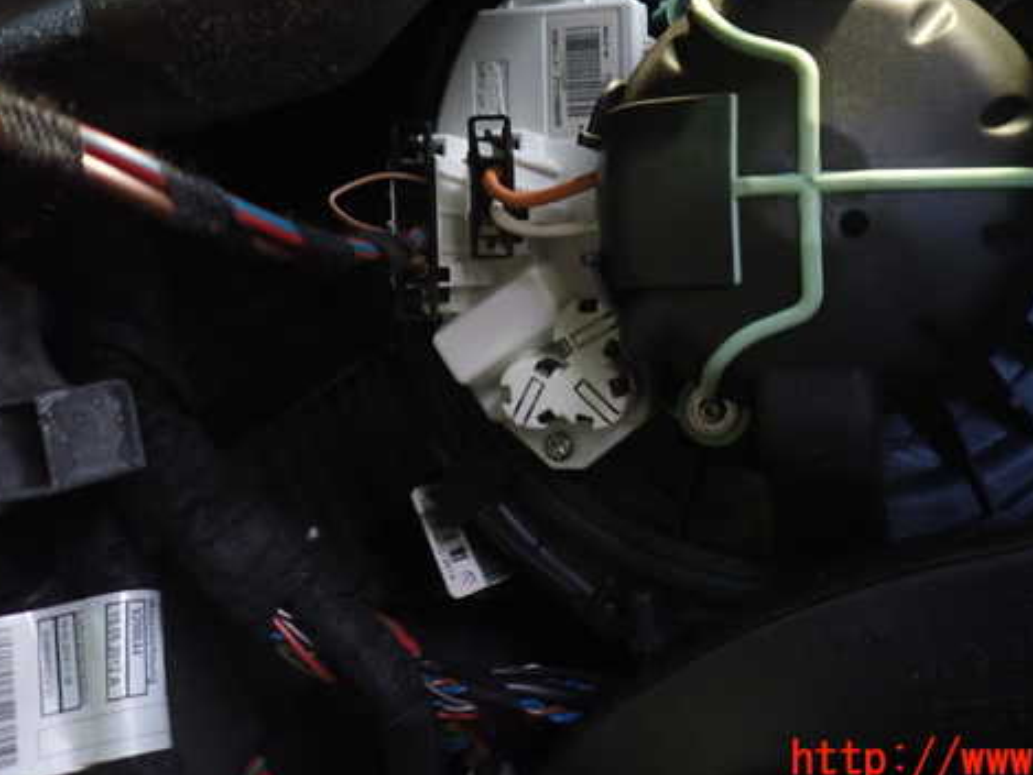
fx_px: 955
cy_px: 293
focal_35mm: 32
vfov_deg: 43.8
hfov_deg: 56.3
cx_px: 628
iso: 800
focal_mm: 4.5
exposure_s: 1/13
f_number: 2
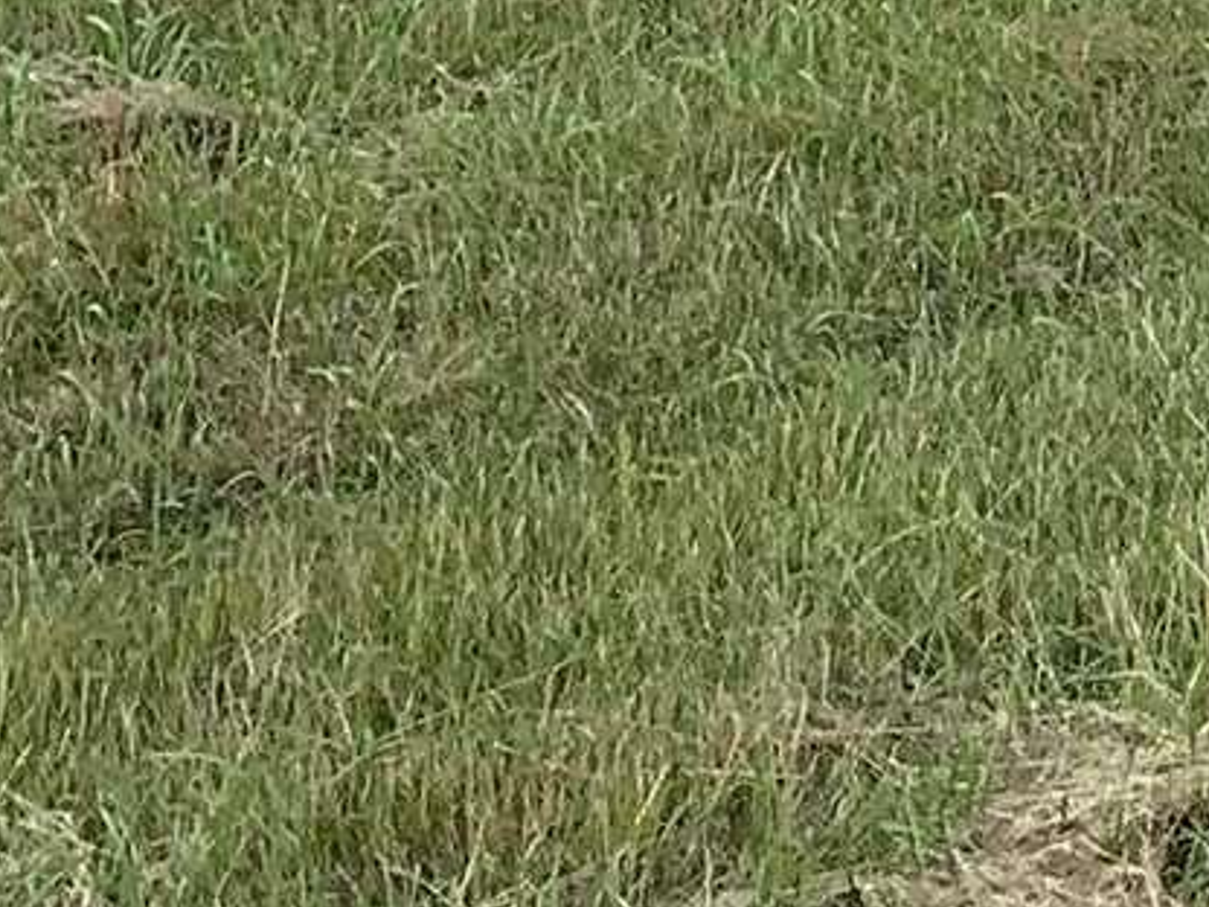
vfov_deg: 6.6
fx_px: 6706
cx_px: 2261
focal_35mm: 192
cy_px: -2291
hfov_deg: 9.7
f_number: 1.8
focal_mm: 4.25
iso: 25
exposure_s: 1/2545
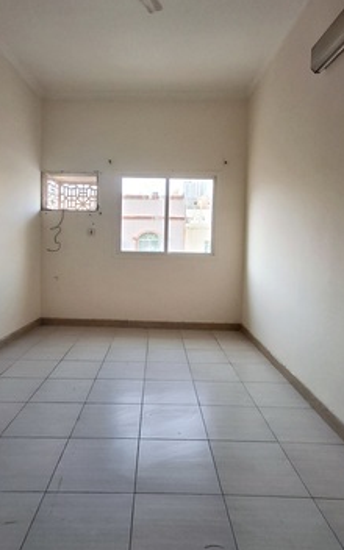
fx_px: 330
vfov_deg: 79.5
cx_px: 157
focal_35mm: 22
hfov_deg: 55.0
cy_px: 251
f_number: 2.2
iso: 80
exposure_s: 1/40
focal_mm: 1.64
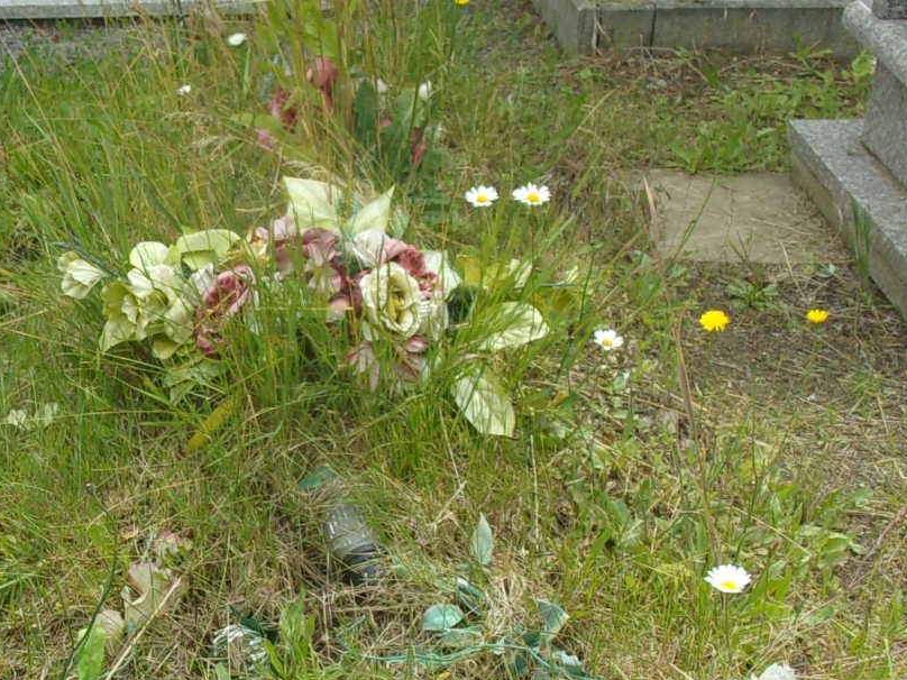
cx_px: 146
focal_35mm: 71
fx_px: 1860
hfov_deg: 26.7
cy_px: 467
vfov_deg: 20.6
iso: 80
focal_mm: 5.1
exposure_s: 1/40
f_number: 10.8
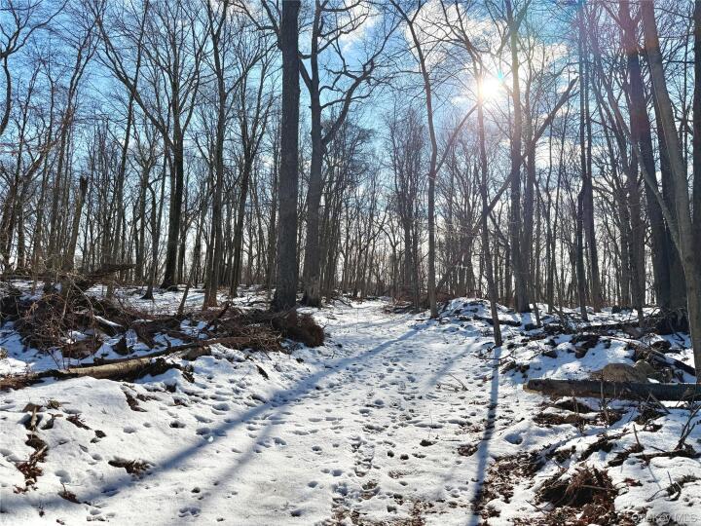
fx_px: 486
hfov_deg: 71.6
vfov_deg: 56.8
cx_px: 350
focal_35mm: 24
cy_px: 263
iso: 80
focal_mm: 6.76
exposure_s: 1/5714
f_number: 1.78
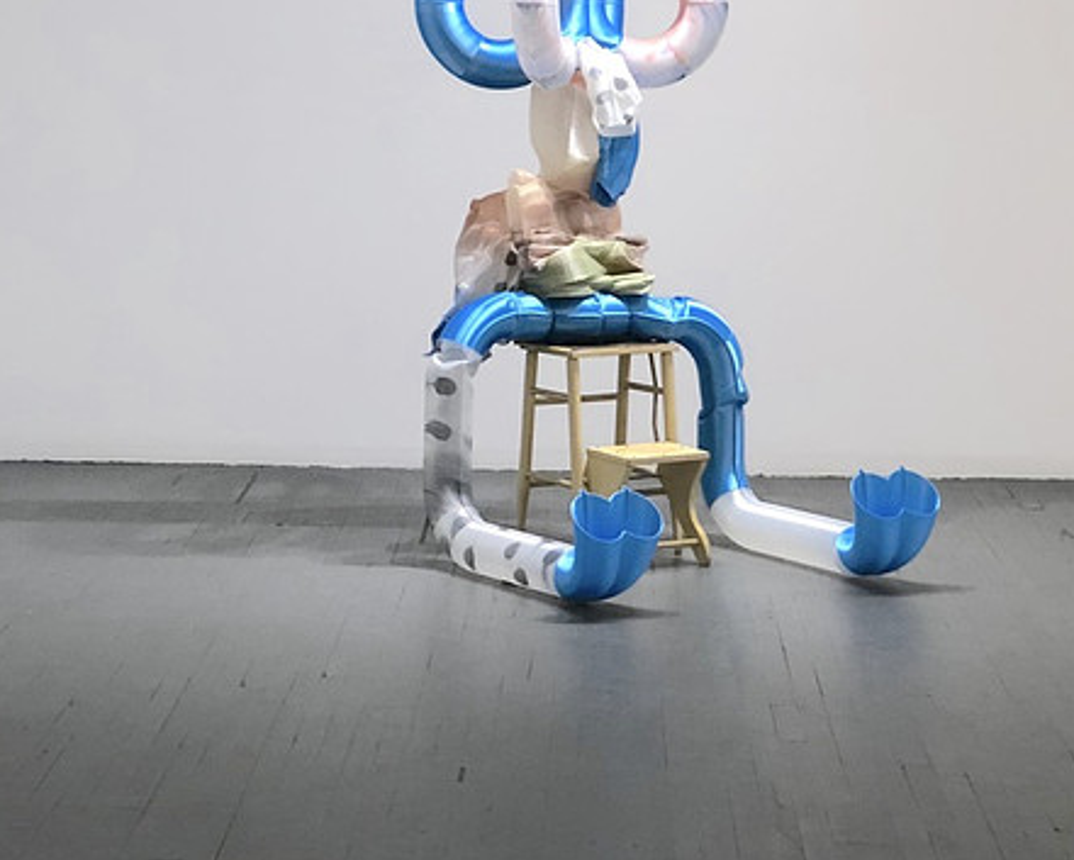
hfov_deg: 18.8
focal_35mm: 101
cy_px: 178
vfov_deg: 15.2
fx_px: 3211
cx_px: 226
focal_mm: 6.6
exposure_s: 1/30
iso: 50
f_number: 2.8
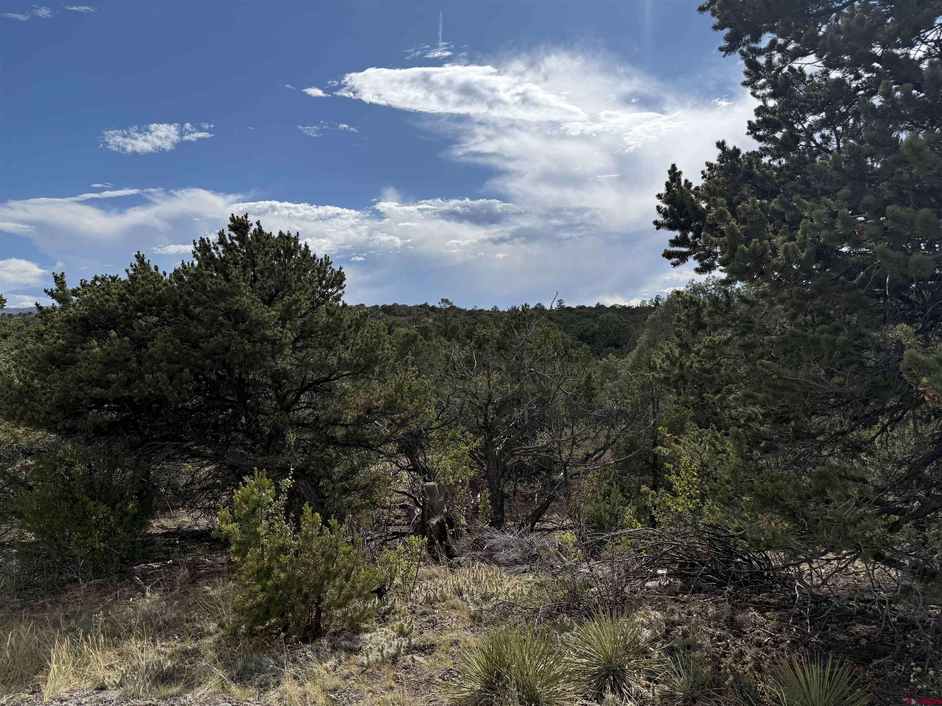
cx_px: 471
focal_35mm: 24
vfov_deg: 56.8
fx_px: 653
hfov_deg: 71.6
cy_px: 353
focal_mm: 6.76
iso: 100
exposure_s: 1/10309
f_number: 1.78
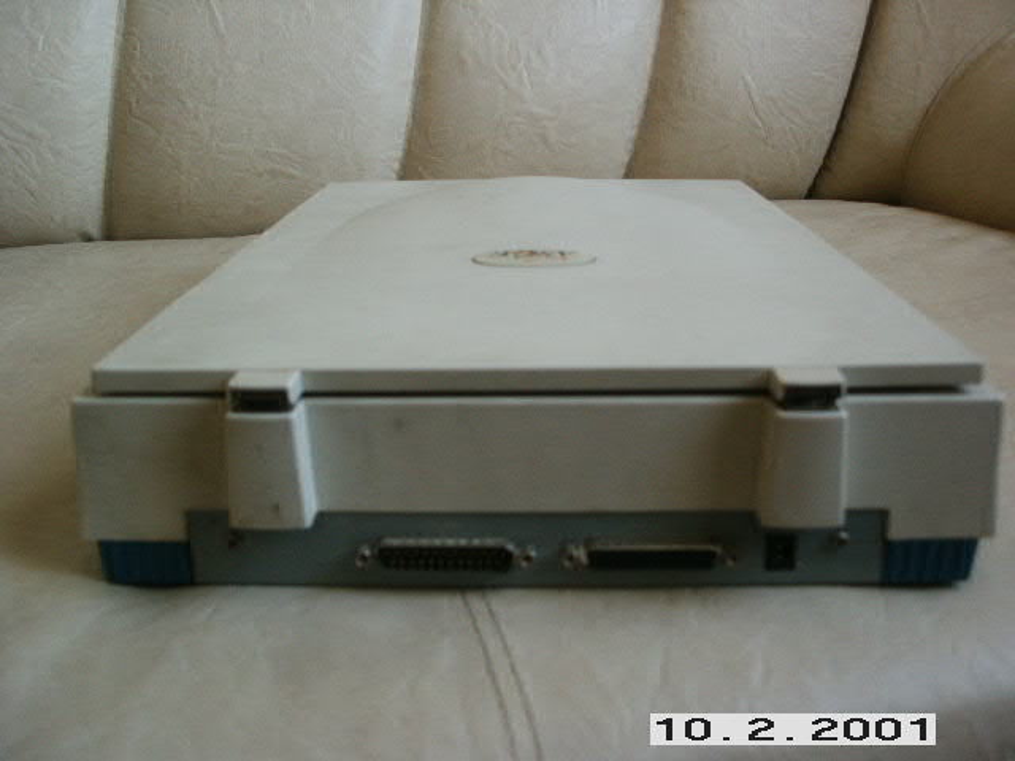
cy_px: 380
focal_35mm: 35
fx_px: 1026
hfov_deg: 52.6
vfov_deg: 40.7
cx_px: 508
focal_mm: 7.18
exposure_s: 1/45
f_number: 3
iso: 125
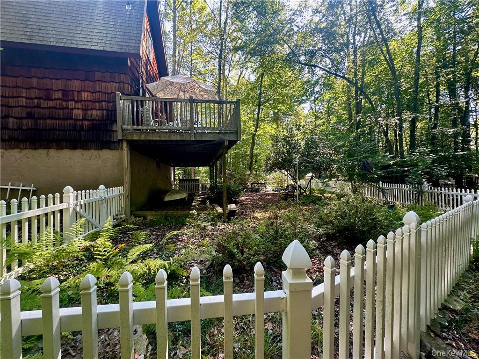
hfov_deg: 102.1
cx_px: 240
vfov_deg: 85.7
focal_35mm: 14
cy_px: 180
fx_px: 194
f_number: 2.2
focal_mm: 2.22
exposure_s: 1/99
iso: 64
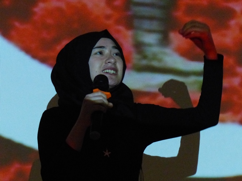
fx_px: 2433
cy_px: 90
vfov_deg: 4.3
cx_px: 121
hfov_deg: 5.7
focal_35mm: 348
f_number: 2.8
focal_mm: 56.9
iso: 1600
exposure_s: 1/200
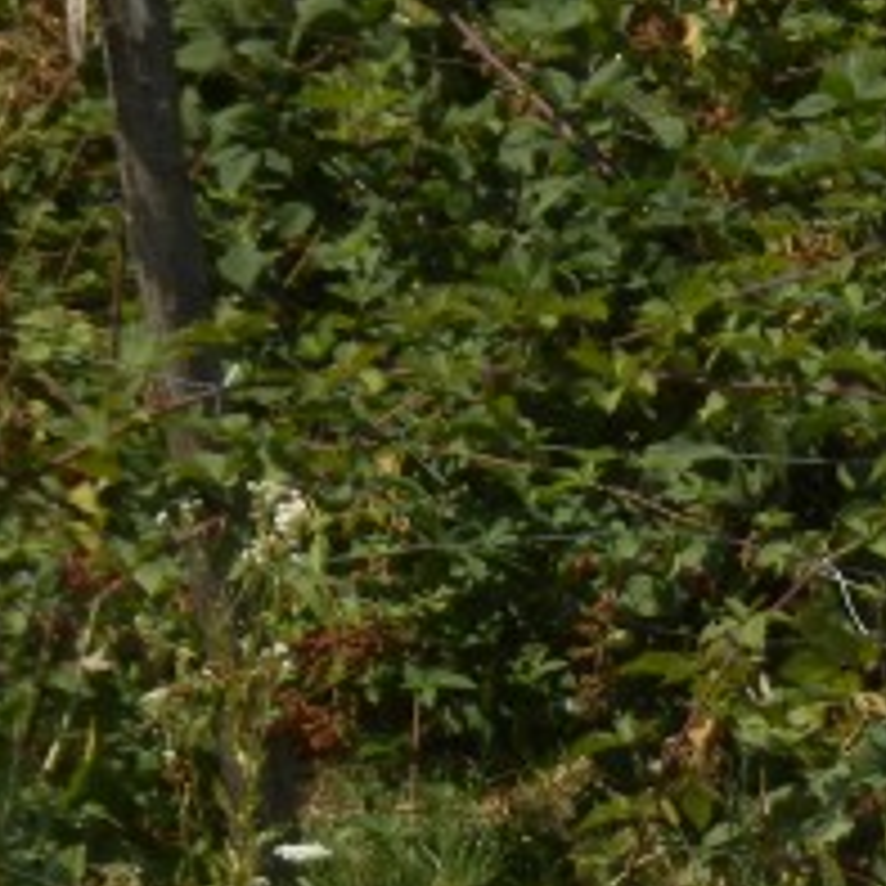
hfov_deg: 2.0
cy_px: 1169
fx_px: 24932
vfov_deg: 2.0
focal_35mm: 861
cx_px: 1705
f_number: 5.8
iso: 80
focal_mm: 42.5
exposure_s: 1/400
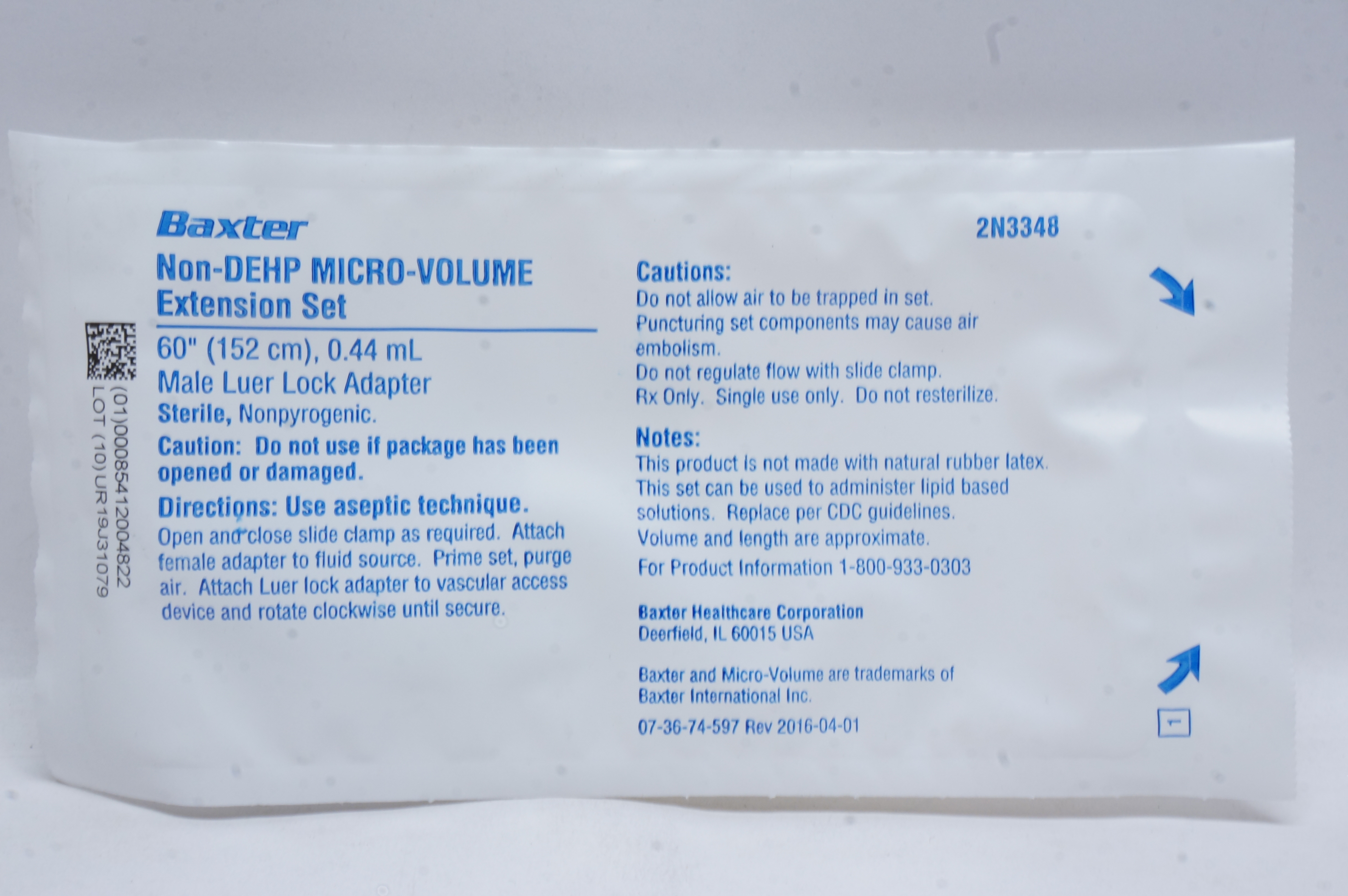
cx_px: 674
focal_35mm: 57
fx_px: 2132
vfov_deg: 23.7
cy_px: 448
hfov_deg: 35.1
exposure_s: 1/4
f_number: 20
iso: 400
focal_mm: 38
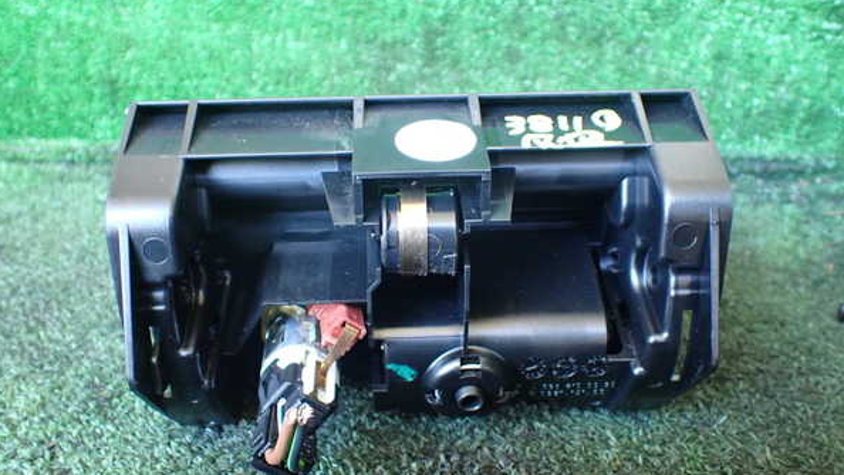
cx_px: 419
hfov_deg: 59.5
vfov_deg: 35.6
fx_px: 738
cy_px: 243
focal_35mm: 33
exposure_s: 1/30
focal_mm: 5.4
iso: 800
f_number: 2.3
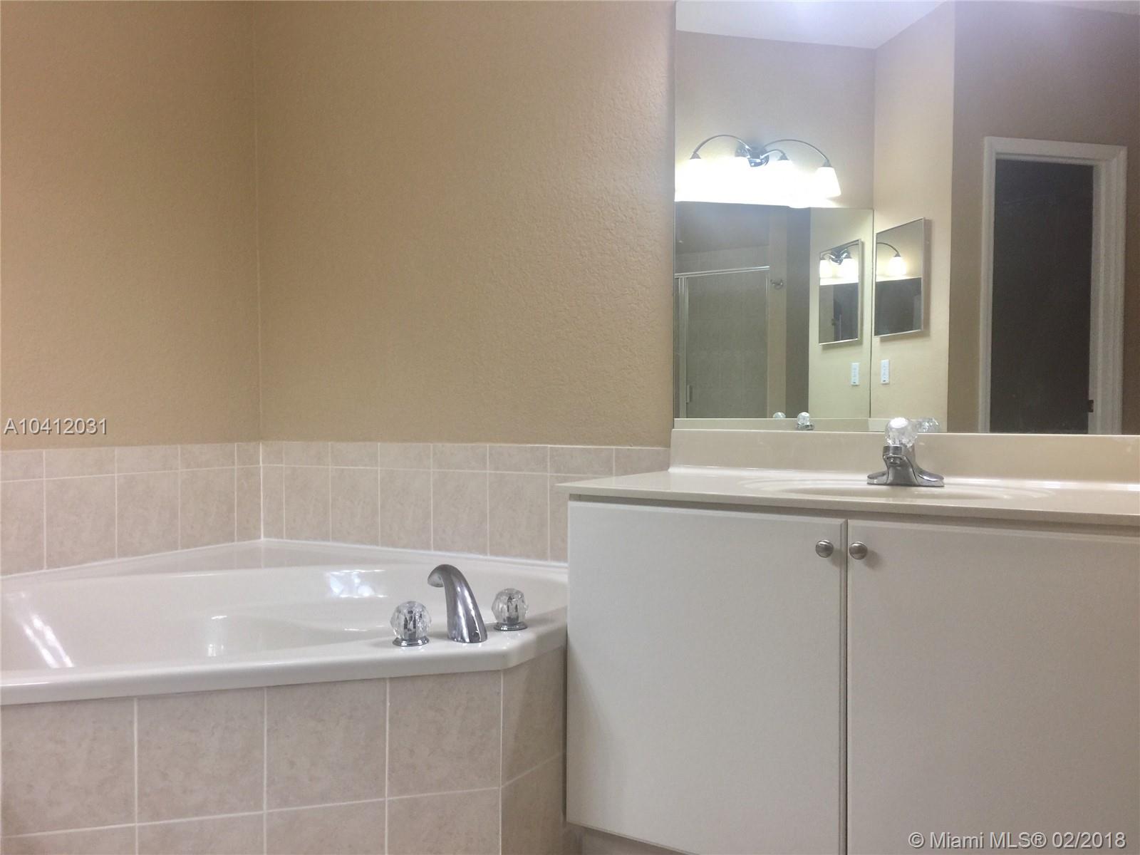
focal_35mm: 29
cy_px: 428
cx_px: 570
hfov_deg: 61.7
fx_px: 955
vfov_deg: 48.2
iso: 40
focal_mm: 4.15
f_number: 2.2
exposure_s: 1/30
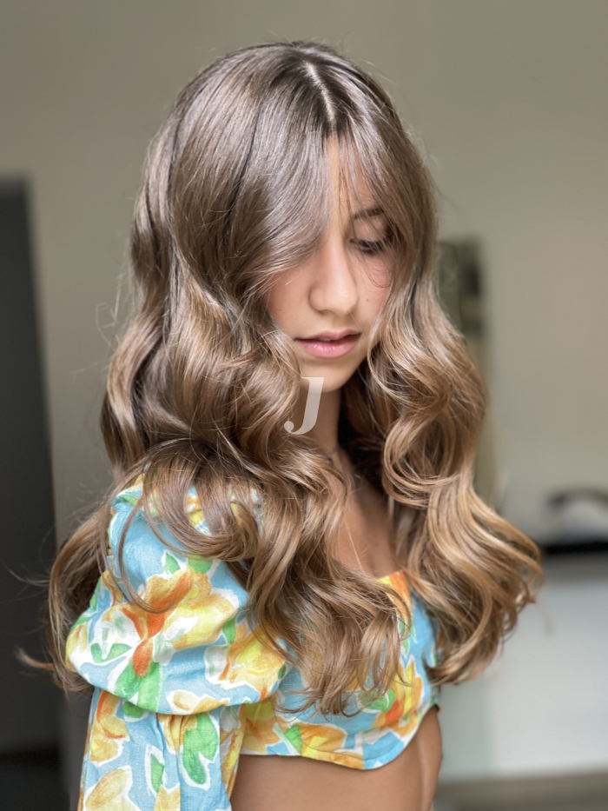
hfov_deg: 22.9
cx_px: 304
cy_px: 406
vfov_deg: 30.3
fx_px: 1498
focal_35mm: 64
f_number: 2.2
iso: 200
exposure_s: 1/33
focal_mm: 7.5
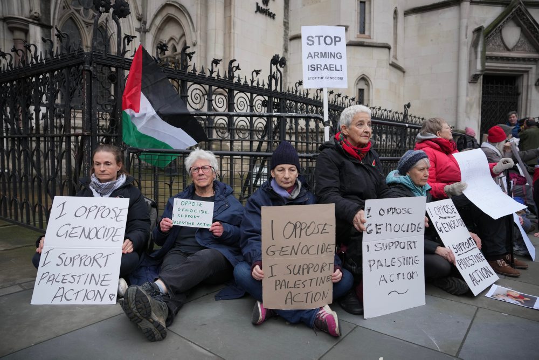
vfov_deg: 53.2
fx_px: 360
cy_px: 180
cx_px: 270
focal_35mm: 24
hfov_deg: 73.7
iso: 640
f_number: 3.2
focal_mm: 24
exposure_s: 1/1000
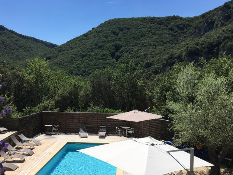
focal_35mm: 37
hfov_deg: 50.1
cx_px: 104
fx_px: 249
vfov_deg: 38.5
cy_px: 102
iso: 25
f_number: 2.2
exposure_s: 1/2198
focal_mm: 4.15
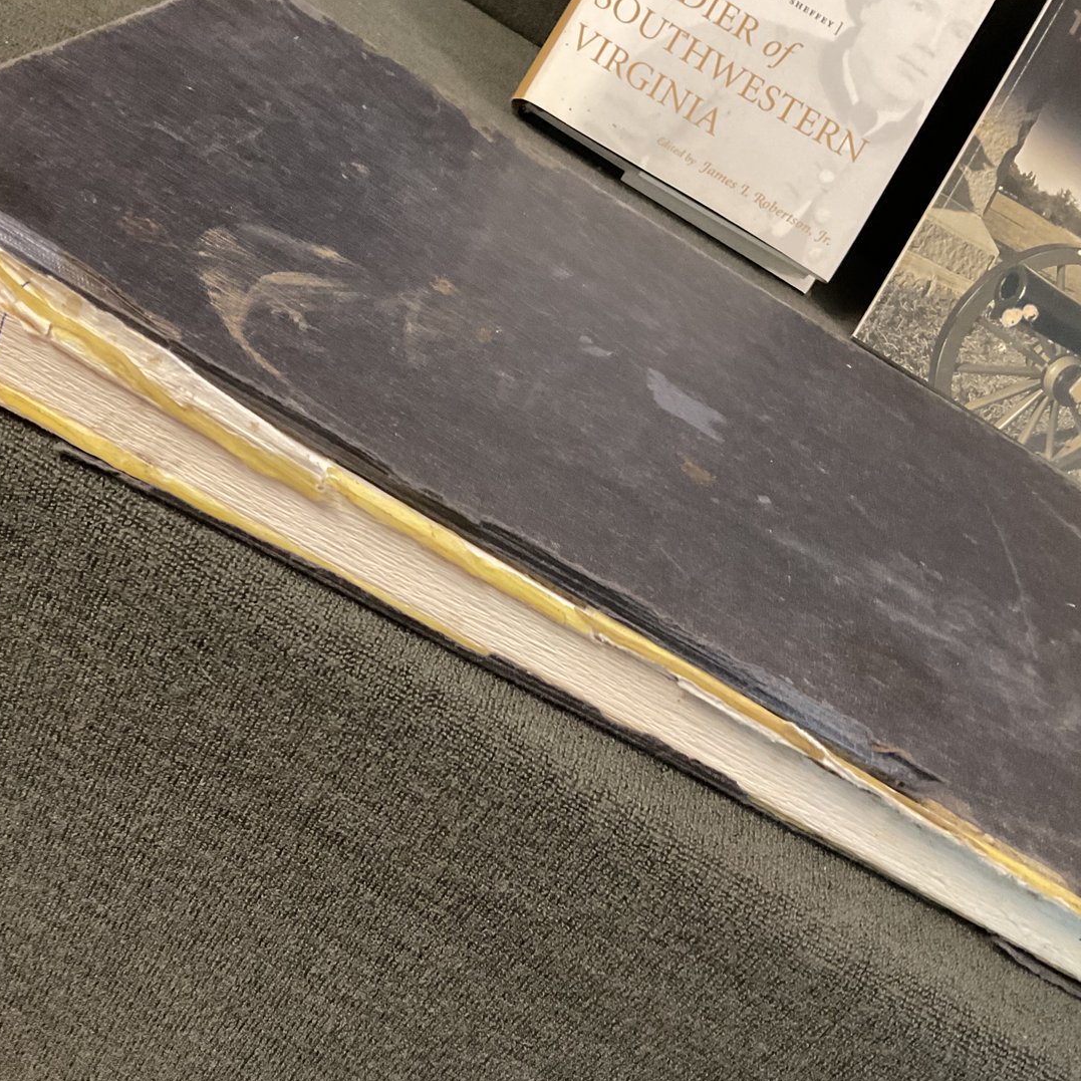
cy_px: 548
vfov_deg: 46.0
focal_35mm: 36
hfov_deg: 45.9
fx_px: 1272
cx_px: 459
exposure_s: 1/40
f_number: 1.8
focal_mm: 3
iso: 320
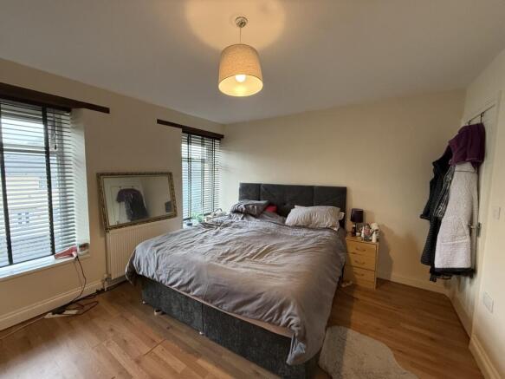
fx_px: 204
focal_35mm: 14
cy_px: 190
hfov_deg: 102.1
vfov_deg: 85.7
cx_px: 252
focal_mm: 2.22
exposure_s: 1/94
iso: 320
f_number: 2.2
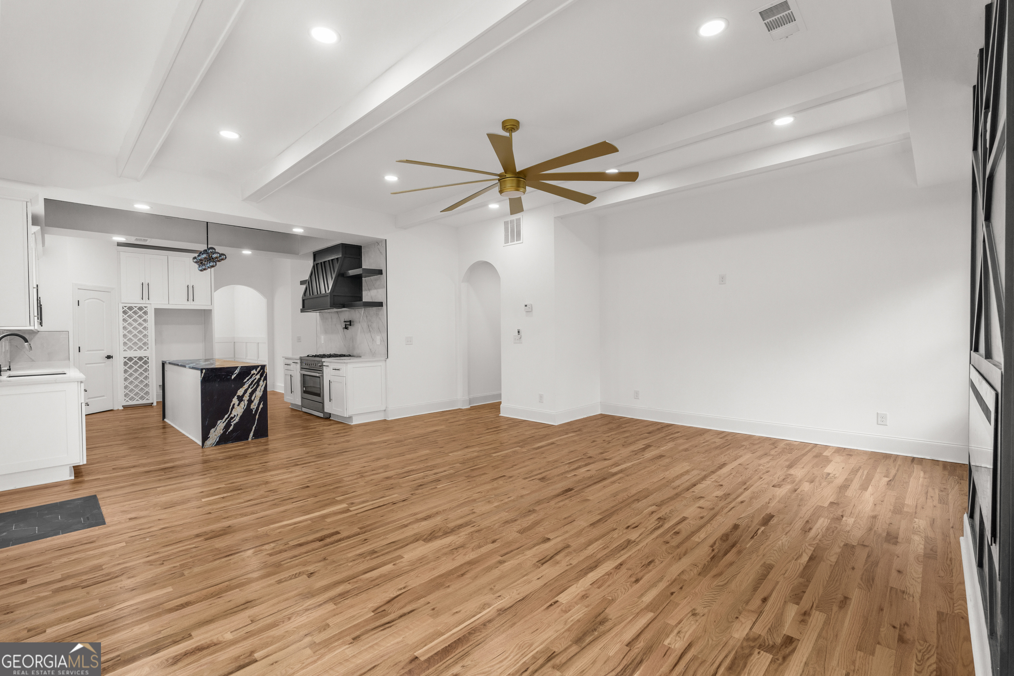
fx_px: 465
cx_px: 507
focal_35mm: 16
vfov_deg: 72.1
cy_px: 338
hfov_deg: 95.0
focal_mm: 16.5
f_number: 5.6
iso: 1250
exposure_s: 1/20
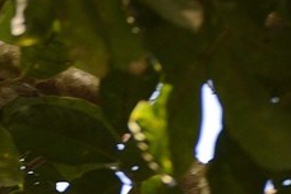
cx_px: -586
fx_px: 11356
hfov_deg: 1.5
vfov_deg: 1.0
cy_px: 278
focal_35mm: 1405
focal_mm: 200
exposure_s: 1/160
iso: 320
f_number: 5.6
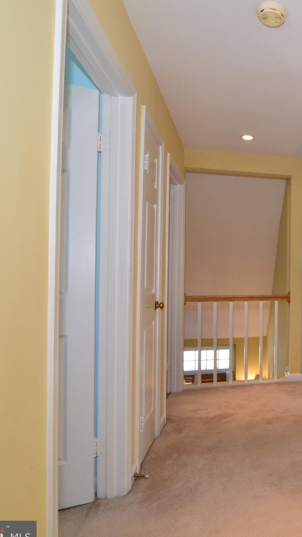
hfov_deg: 35.1
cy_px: 273
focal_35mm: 26
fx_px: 370
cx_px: 363
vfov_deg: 71.9
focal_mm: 16
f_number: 10
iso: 1600
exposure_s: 1/30
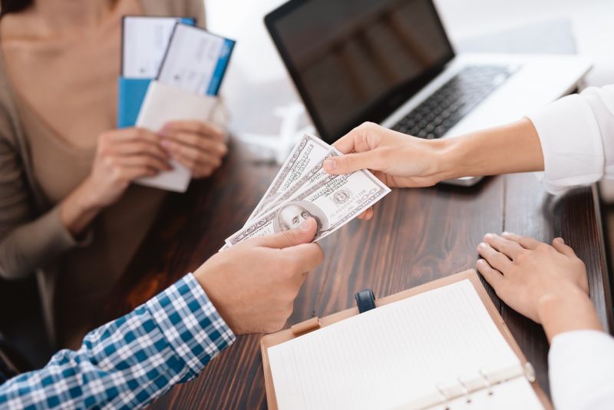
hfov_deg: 39.6
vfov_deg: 27.0
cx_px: 307
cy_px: 205
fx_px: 853
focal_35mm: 50
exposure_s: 1/125
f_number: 2
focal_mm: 50
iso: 250
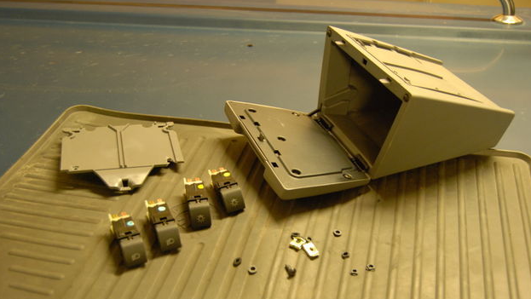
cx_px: 269
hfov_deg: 48.3
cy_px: 174
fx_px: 592
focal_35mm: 42
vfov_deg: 28.3
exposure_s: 1/10
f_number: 4.5
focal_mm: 26
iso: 800
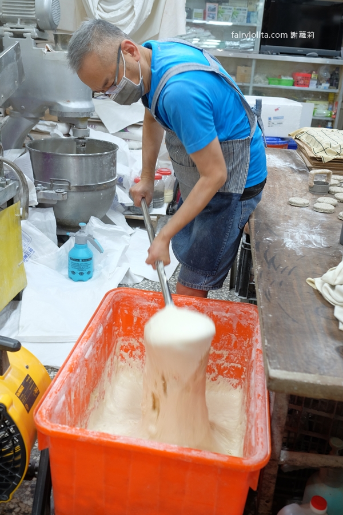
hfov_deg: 37.9
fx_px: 500
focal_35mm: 35
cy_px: 258
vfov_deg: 54.4
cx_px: 172
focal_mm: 23
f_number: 3.6
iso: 500
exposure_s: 1/27
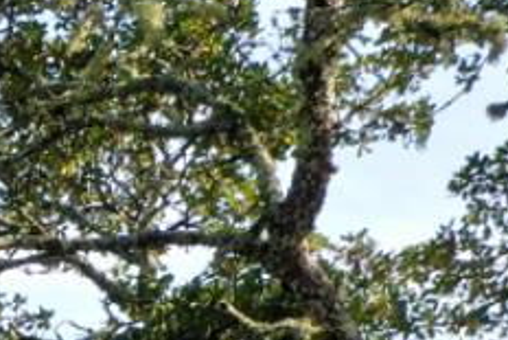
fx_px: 2556
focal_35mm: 181
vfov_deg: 7.0
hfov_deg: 9.2
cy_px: 926
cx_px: -1007
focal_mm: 10.26
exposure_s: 1/160
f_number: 6.3
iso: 100
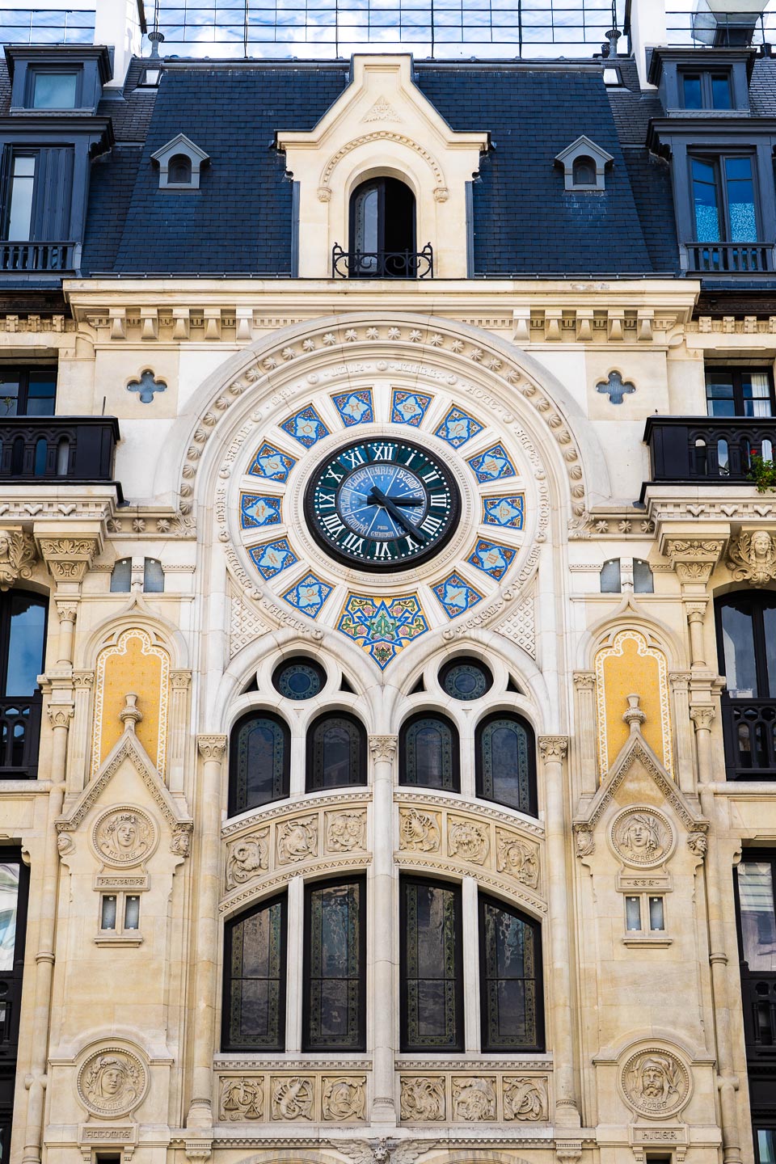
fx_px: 2425
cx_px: 388
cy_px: 582
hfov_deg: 18.2
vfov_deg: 27.0
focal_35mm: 75
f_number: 5.6
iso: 100
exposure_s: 1/250
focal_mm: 50
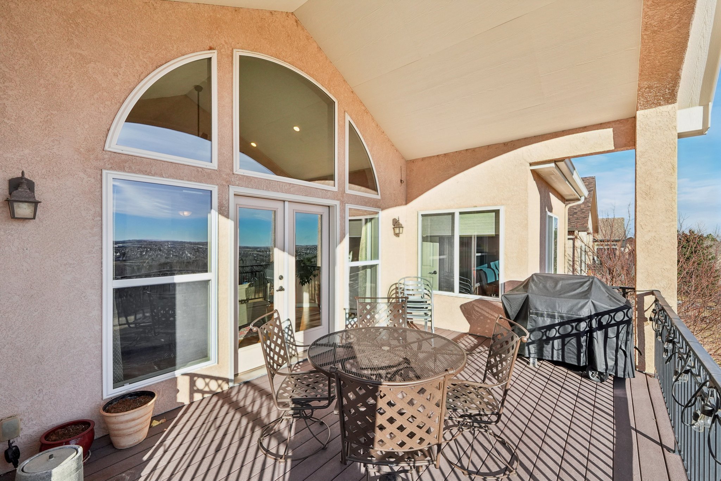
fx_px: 300
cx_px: 360
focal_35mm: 15
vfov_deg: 77.3
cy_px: 240
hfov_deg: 100.4
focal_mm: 10
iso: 800
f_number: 8
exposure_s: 1/400
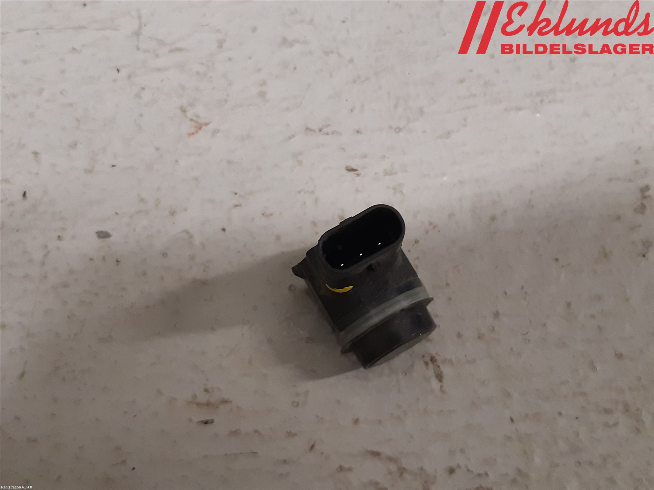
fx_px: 491
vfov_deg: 53.1
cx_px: 327
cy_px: 245
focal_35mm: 26
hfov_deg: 67.3
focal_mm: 3.93
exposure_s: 1/50
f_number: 1.7
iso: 200
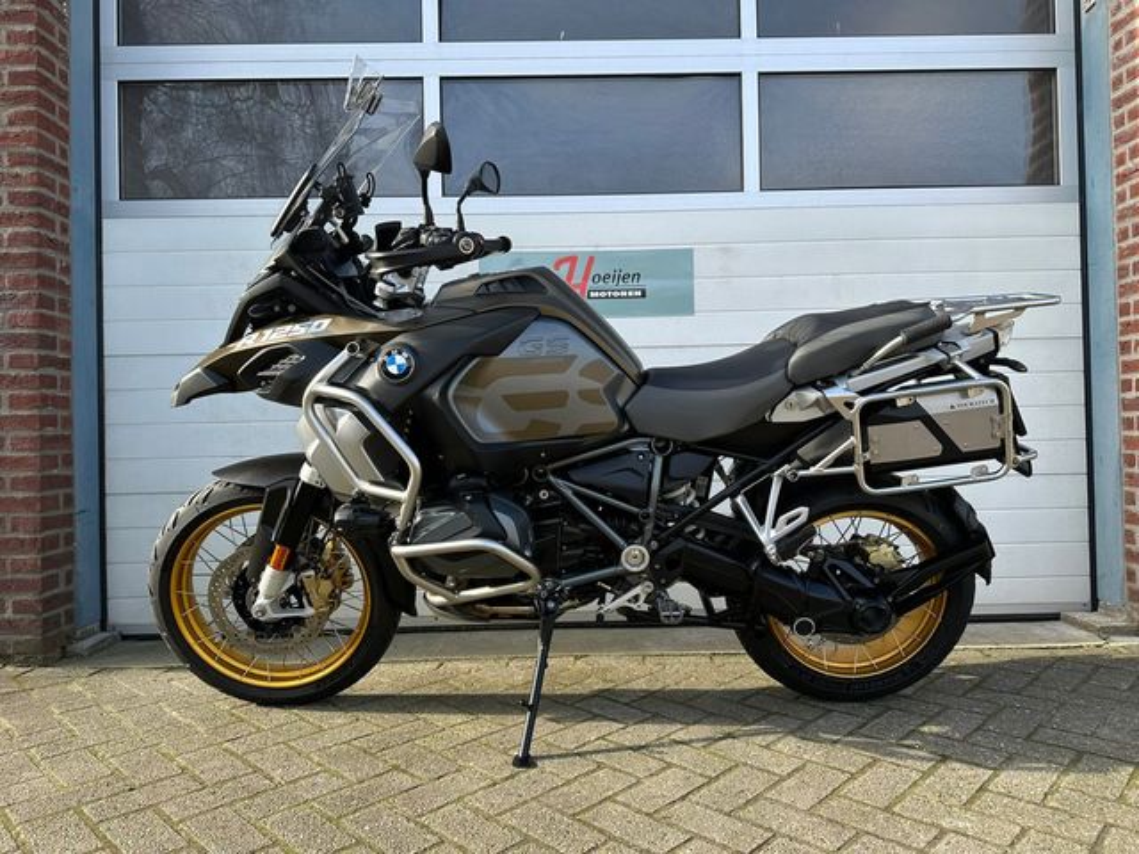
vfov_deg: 56.8
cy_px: 427
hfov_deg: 71.6
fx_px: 790
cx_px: 570
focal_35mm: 24
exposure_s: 1/935
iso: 80
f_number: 1.78
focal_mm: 6.86
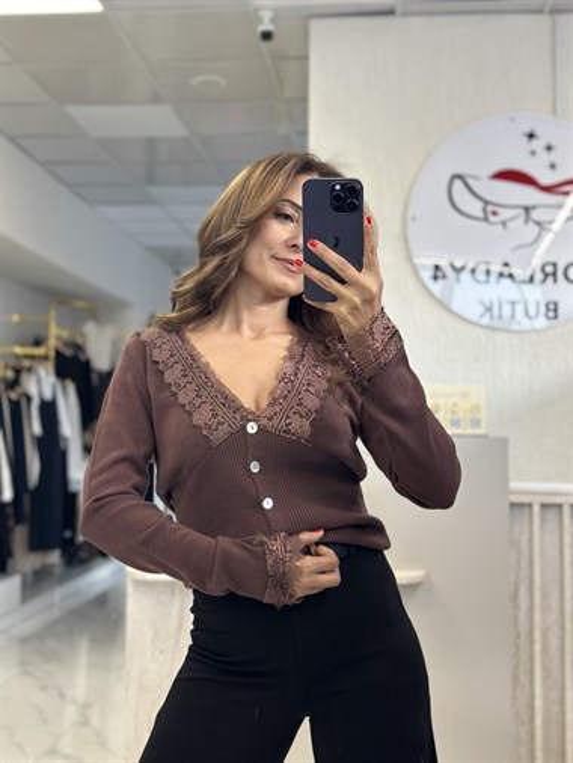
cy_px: 382
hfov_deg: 30.3
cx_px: 286
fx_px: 1059
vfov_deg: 39.6
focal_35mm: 48
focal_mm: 6.86
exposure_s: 1/100
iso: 160
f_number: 1.78
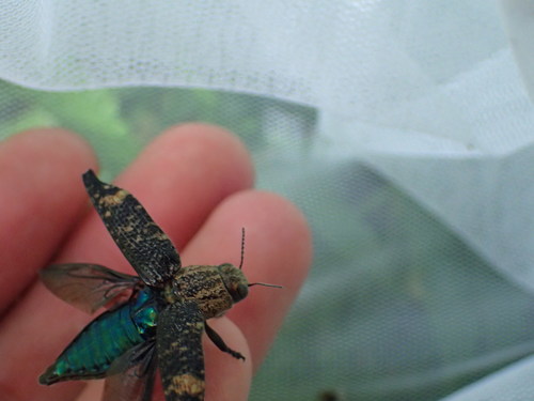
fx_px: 1080
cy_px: 200
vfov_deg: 21.0
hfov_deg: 27.8
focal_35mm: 70
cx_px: 267
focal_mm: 12.6
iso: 800
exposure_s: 1/200
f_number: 4
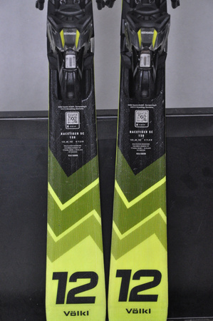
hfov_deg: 11.4
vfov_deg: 17.1
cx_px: 106
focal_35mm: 120
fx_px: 1067
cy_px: 160
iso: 3200
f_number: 8
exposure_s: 1/125
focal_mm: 80
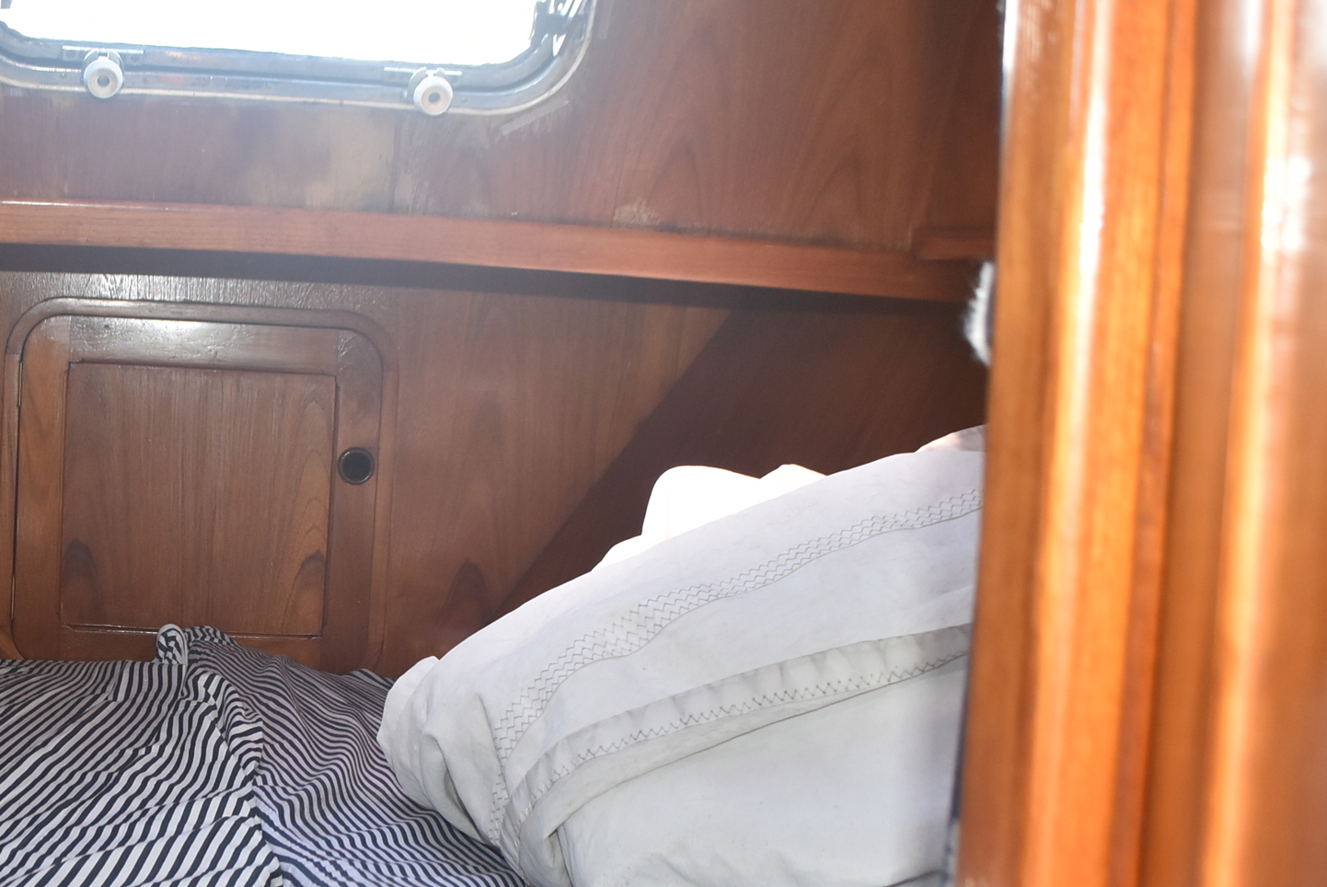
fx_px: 1918
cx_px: 277
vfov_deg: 26.0
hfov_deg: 36.9
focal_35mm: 52
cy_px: 533
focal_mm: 20
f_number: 5
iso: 800
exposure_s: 1/100
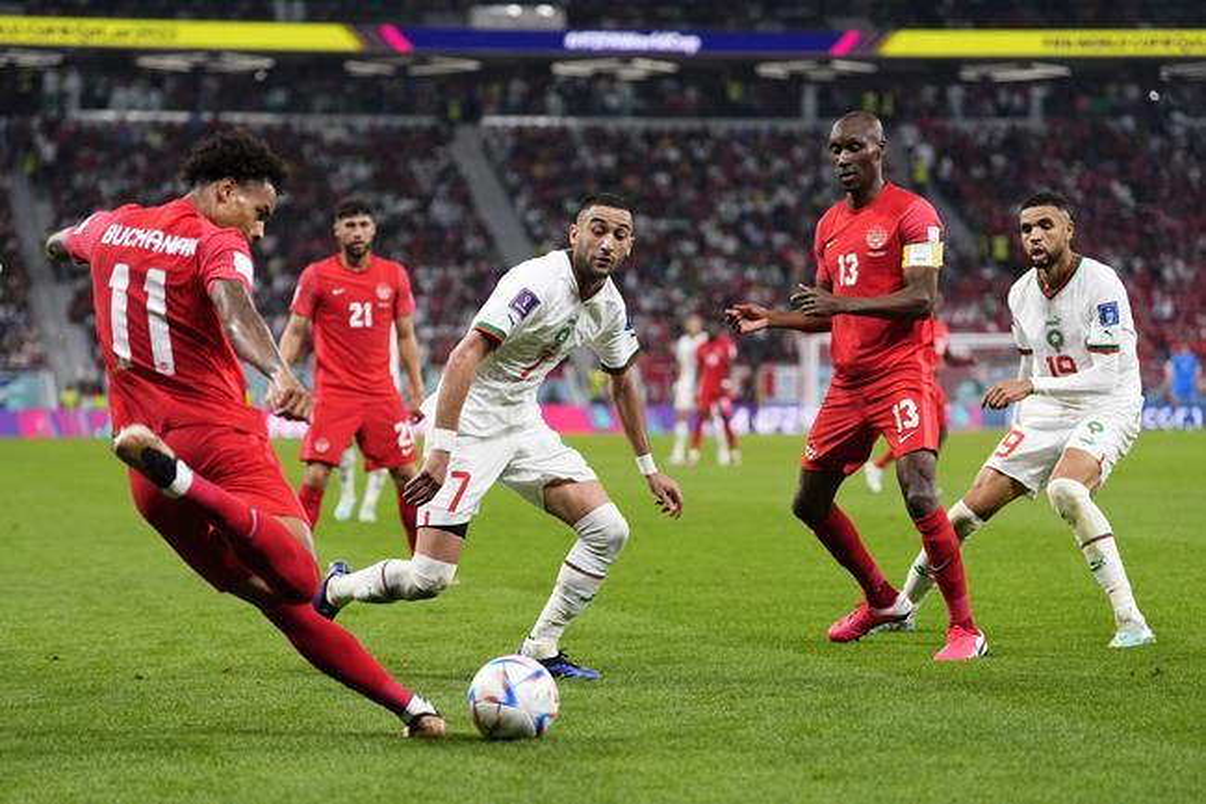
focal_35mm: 108
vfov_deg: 12.7
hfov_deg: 18.9
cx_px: 603
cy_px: 402
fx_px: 3617
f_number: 2.8
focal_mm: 108
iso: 2000
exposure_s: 1/2049
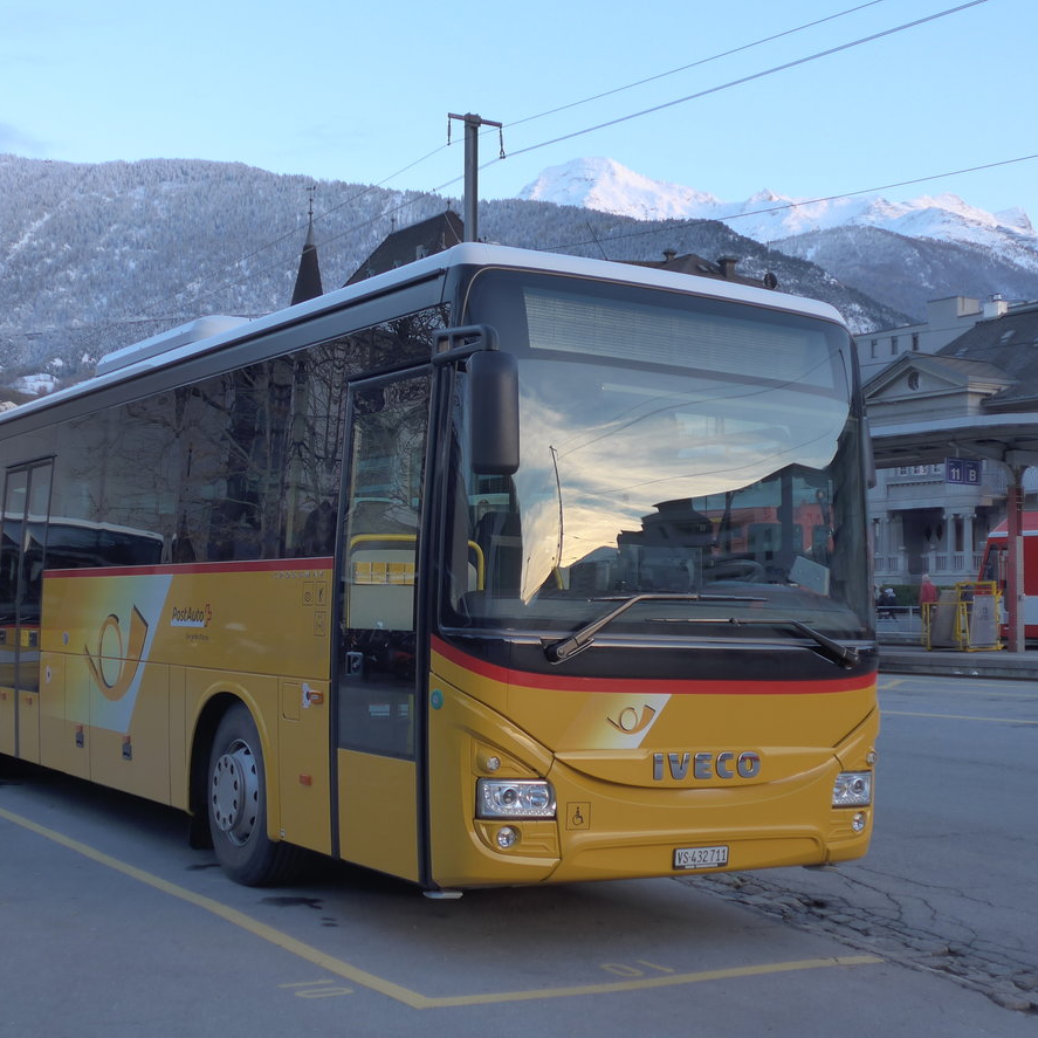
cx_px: 417
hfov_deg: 34.6
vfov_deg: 34.7
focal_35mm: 49
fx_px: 1662
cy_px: 525
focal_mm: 8.4
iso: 160
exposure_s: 1/160
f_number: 2.6
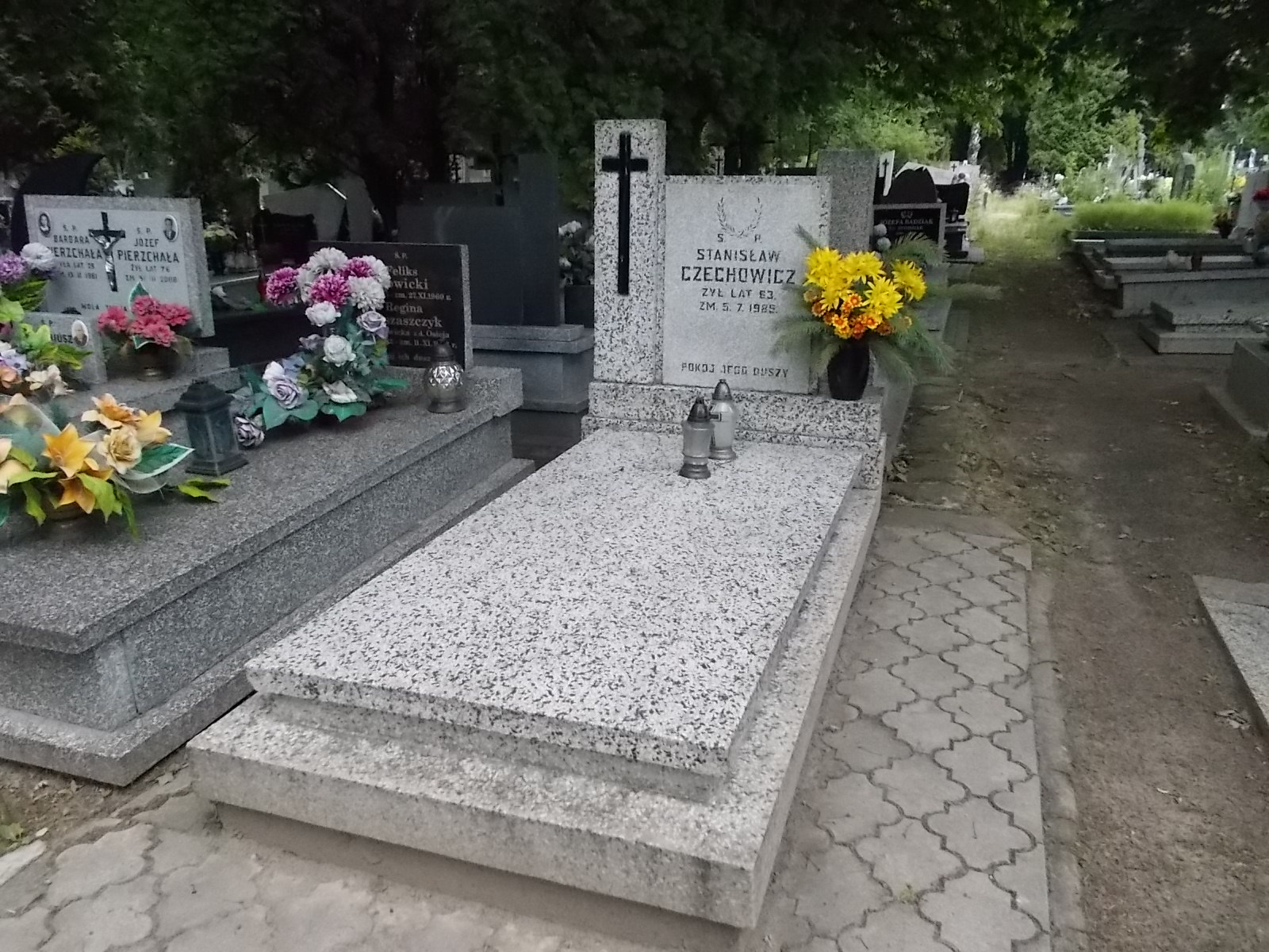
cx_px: 634
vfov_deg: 53.1
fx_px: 953
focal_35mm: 26
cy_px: 476
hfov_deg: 67.3
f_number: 8
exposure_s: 1/200
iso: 400
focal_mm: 4.6
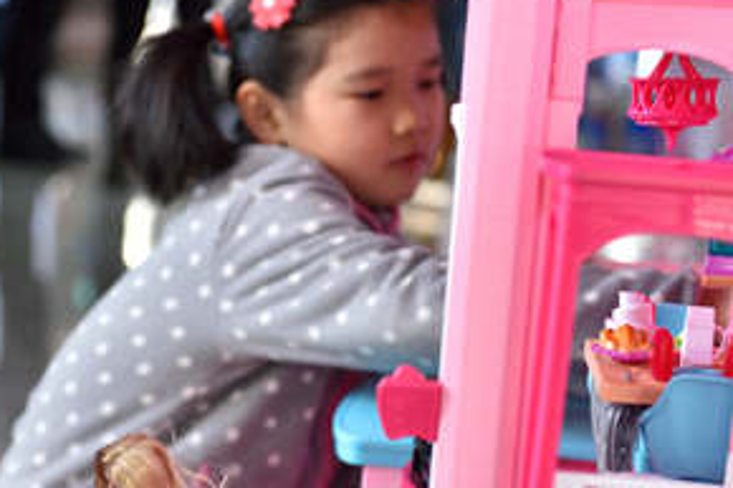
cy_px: 387
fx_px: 2442
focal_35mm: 120
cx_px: 136
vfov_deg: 11.4
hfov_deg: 16.9
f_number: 3.2
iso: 500
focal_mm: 58
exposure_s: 1/160
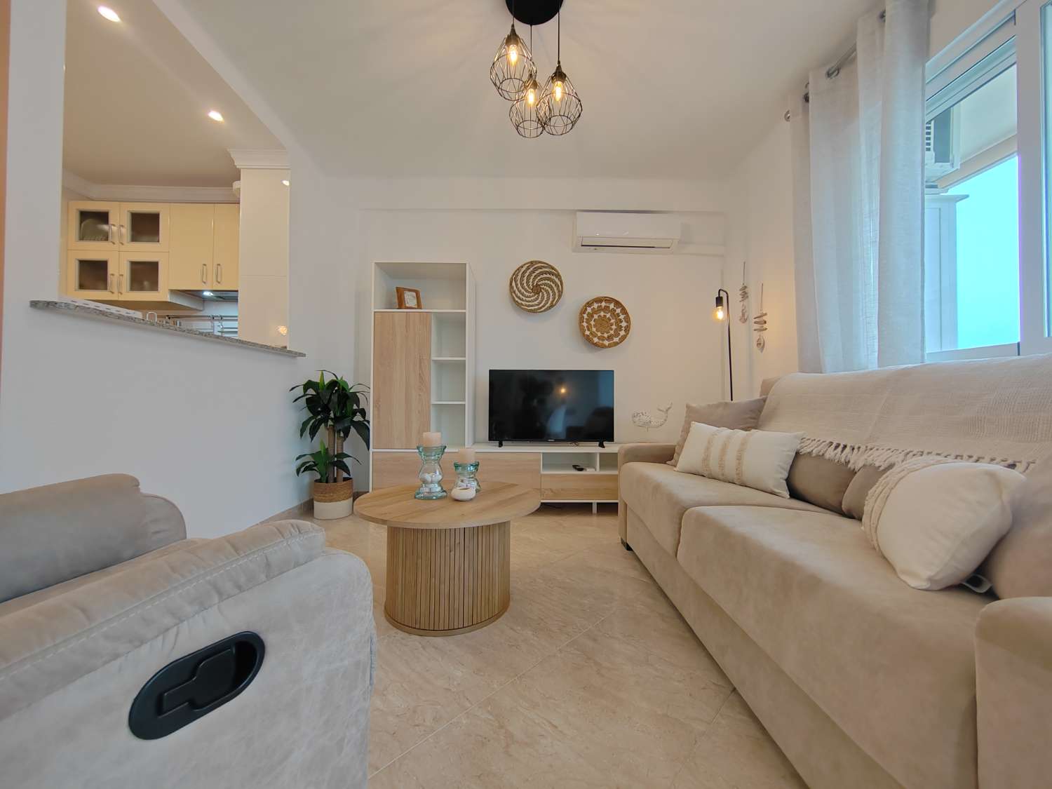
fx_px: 395
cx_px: 526
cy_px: 394
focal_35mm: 13
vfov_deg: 89.9
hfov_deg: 106.2
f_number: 2.2
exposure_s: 1/50
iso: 250
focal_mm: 2.16
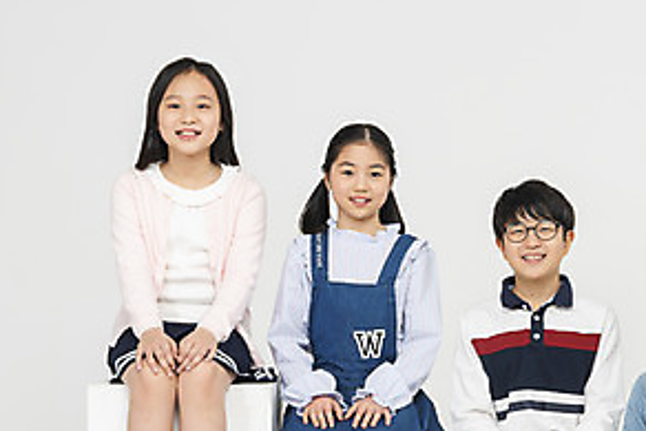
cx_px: 459
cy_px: 376
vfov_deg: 12.1
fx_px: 2029
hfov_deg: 18.0
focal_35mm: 113
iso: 100
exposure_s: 1/125
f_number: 20
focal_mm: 55
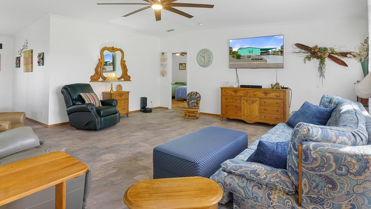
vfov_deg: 58.2
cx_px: 186
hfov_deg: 89.6
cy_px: 91
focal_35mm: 19
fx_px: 187
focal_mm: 12
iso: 640
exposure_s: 1/6
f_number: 8
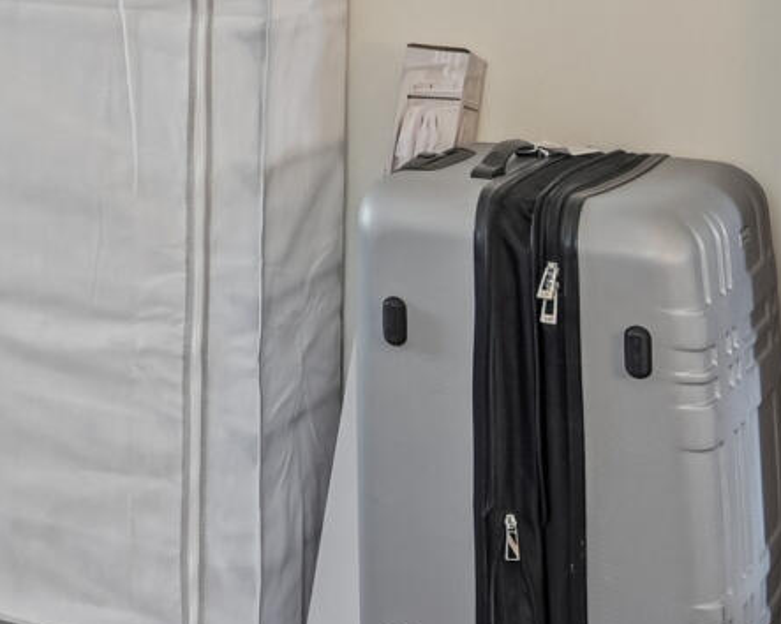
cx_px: -827
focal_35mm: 89
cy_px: -201
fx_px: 2056
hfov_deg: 16.1
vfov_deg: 16.3
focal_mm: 14
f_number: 4
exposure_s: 1/10
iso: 400
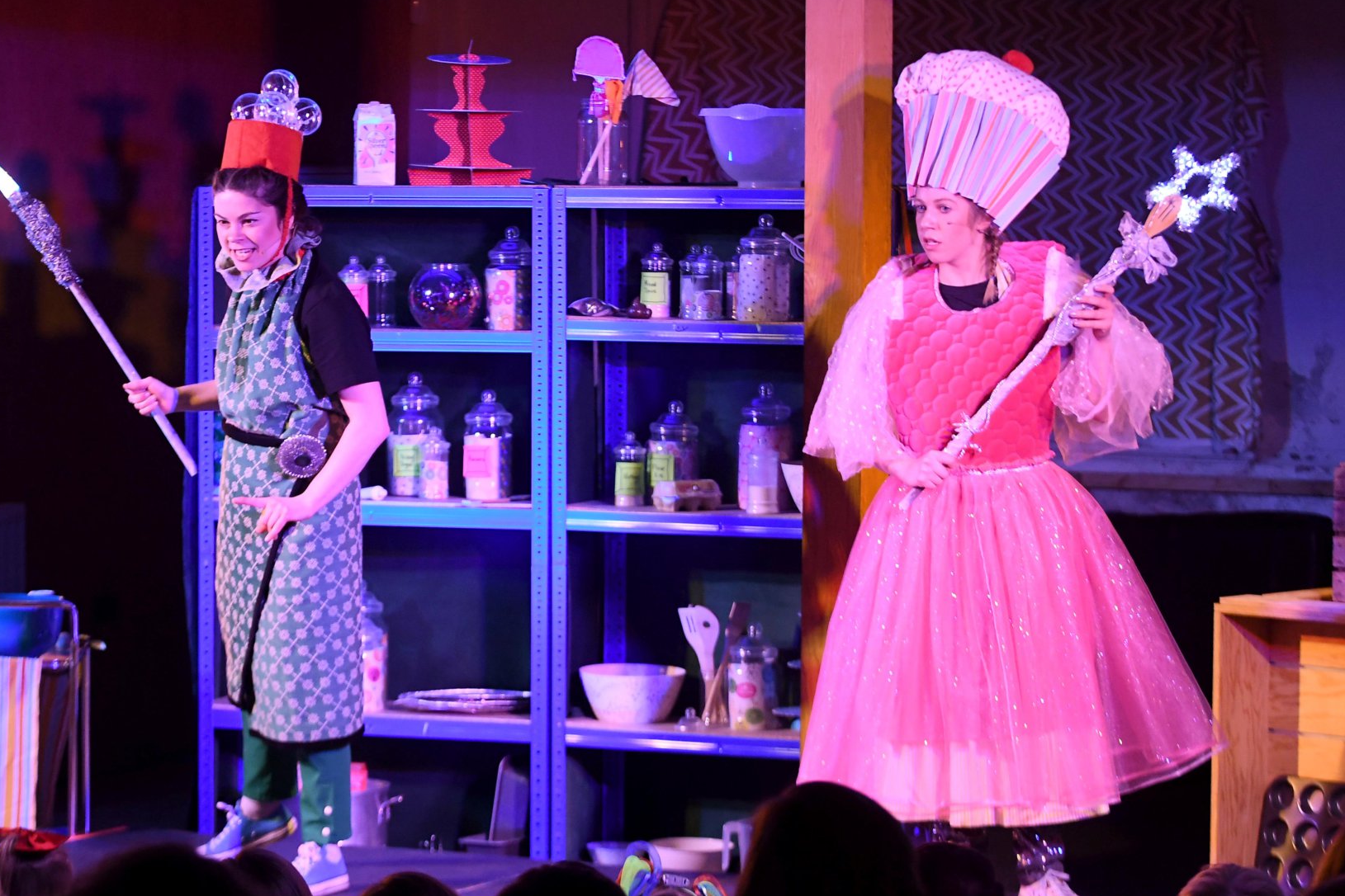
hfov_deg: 15.5
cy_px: 467
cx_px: 587
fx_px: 4931
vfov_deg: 10.4
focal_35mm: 132
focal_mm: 70
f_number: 5
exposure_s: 1/160
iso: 2000
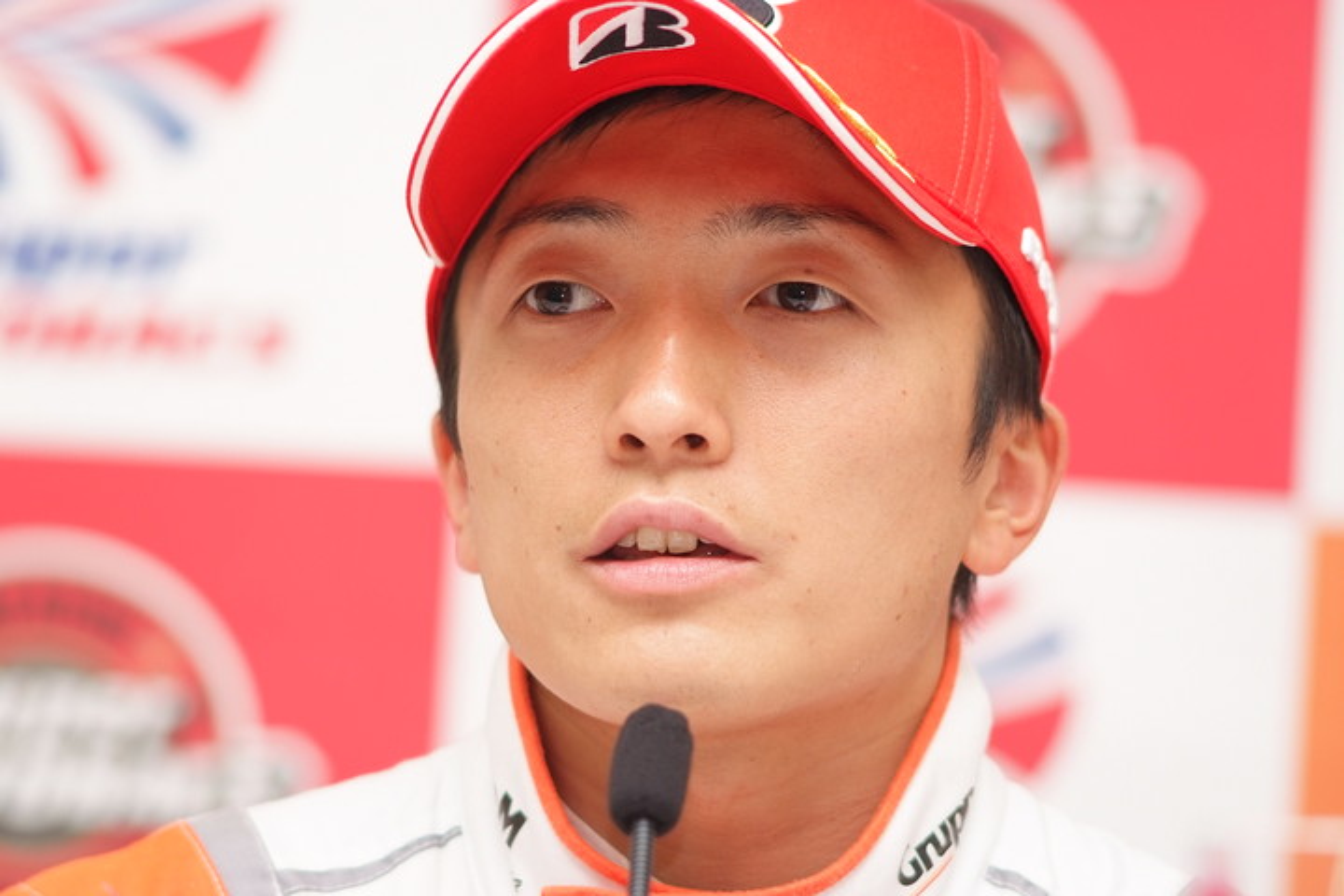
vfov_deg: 5.1
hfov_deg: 7.6
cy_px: 448
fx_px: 10079
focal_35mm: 270
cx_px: 672
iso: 400
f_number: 2.8
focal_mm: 180
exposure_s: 1/250
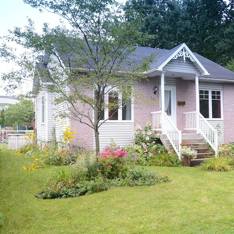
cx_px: 162
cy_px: 115
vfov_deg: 42.8
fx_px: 298
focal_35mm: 39
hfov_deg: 42.1
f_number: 4.5
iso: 200
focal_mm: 20
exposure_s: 1/2
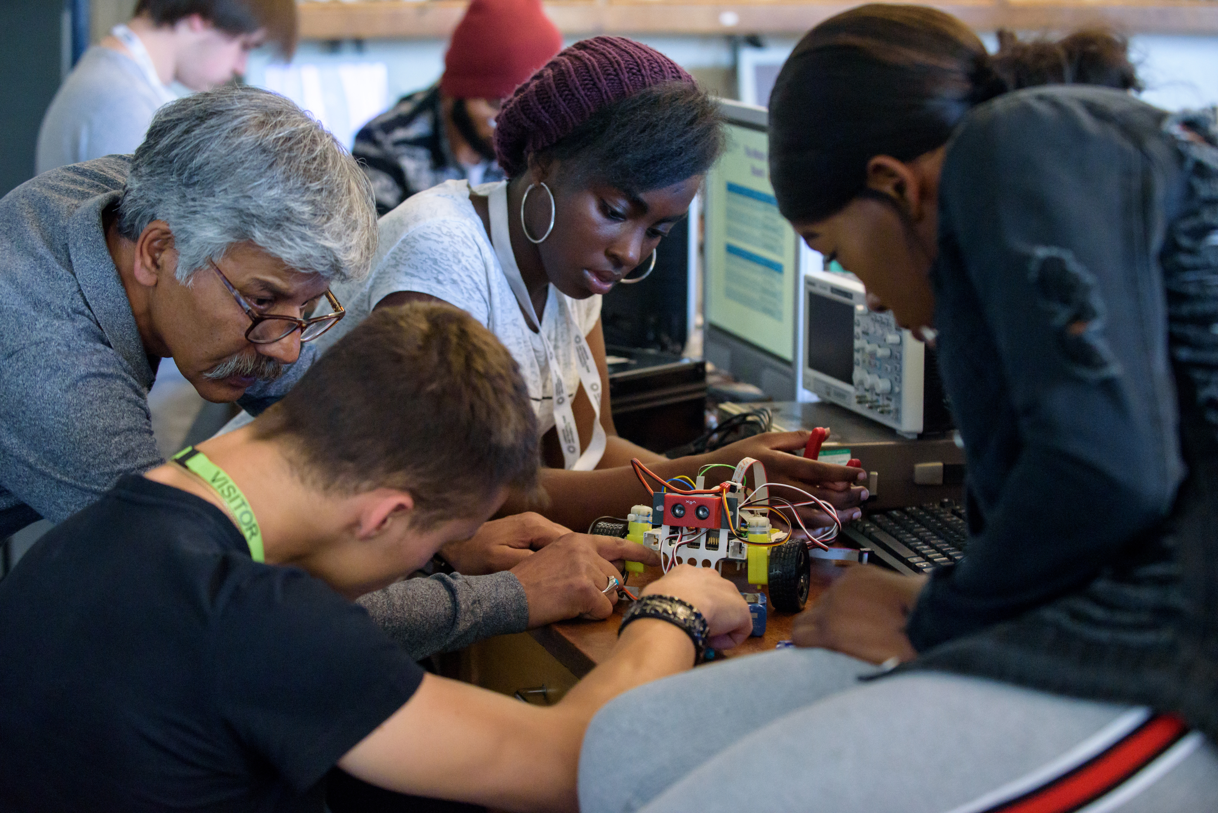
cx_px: 609
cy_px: 406
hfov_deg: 27.0
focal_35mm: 75
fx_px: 2538
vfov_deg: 18.2
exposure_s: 1/200
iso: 3200
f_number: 3.5
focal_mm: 75
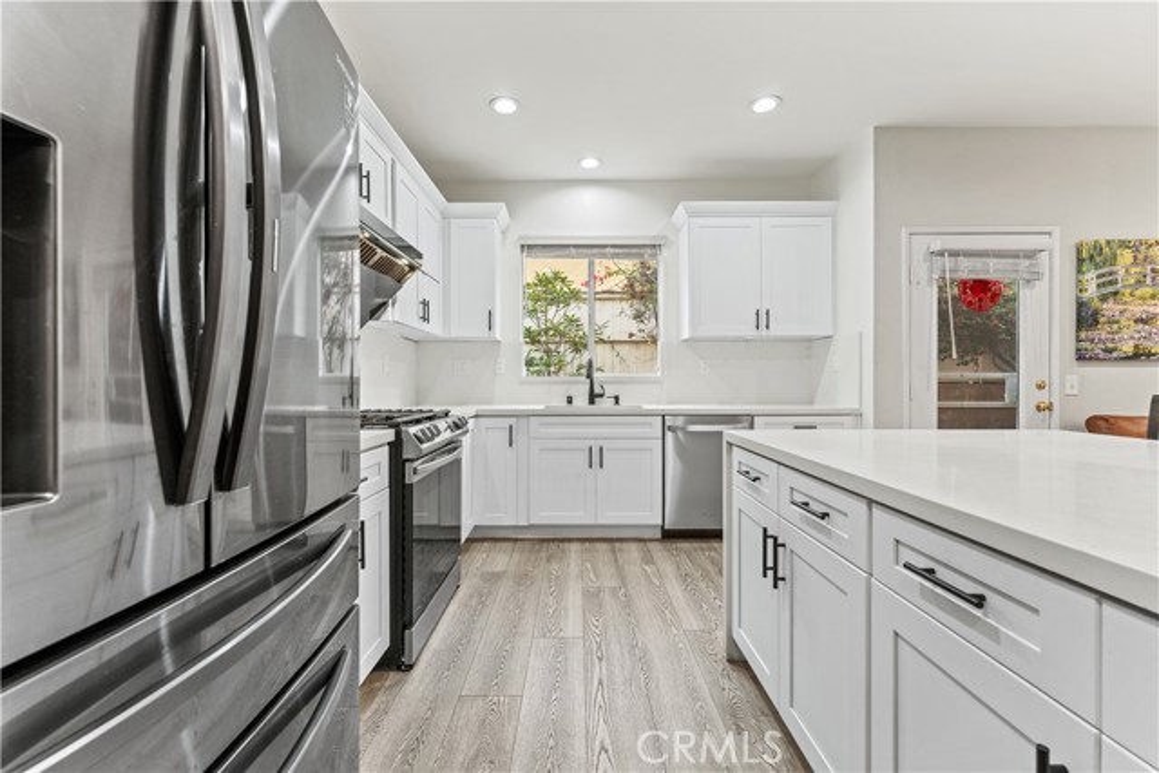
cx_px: 580
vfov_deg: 81.2
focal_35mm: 14
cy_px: 386
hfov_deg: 104.2
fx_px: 451
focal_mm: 14
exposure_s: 1/6
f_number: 6.3
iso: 400
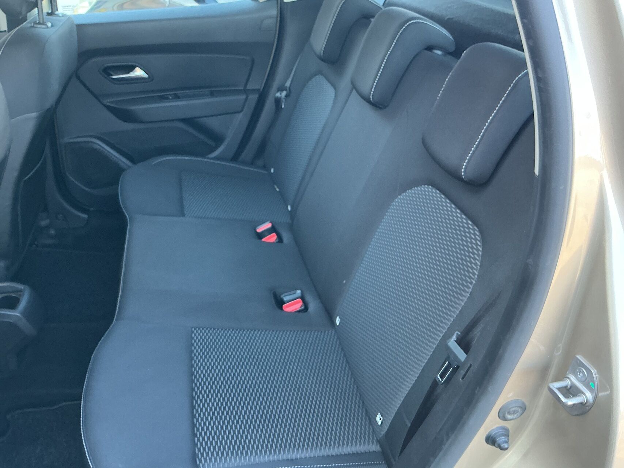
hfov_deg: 61.7
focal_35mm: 29
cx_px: 312
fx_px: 523
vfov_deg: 48.2
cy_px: 234
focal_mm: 3
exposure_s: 1/60
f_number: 1.8
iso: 160
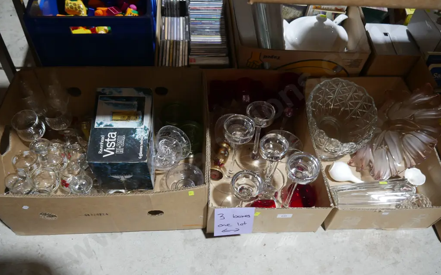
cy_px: 147
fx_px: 385
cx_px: 221
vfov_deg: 39.4
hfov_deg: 59.7
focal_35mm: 32
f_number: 3.6
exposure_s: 1/60
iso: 400
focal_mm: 15
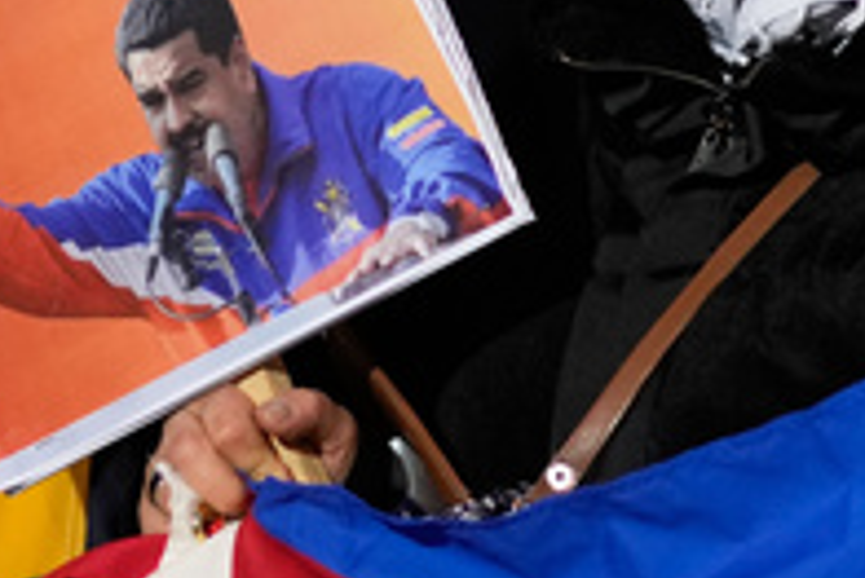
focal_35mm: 444
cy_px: 64
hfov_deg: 4.6
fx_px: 10676
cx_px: 287
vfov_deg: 3.1
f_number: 1.4
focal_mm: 85
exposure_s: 1/250
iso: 1600
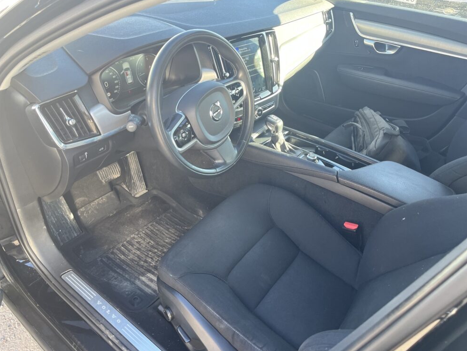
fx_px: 364
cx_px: 225
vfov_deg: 51.4
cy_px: 175
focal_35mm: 27
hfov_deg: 65.3
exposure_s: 1/121
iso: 125
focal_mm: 5.1
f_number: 1.6
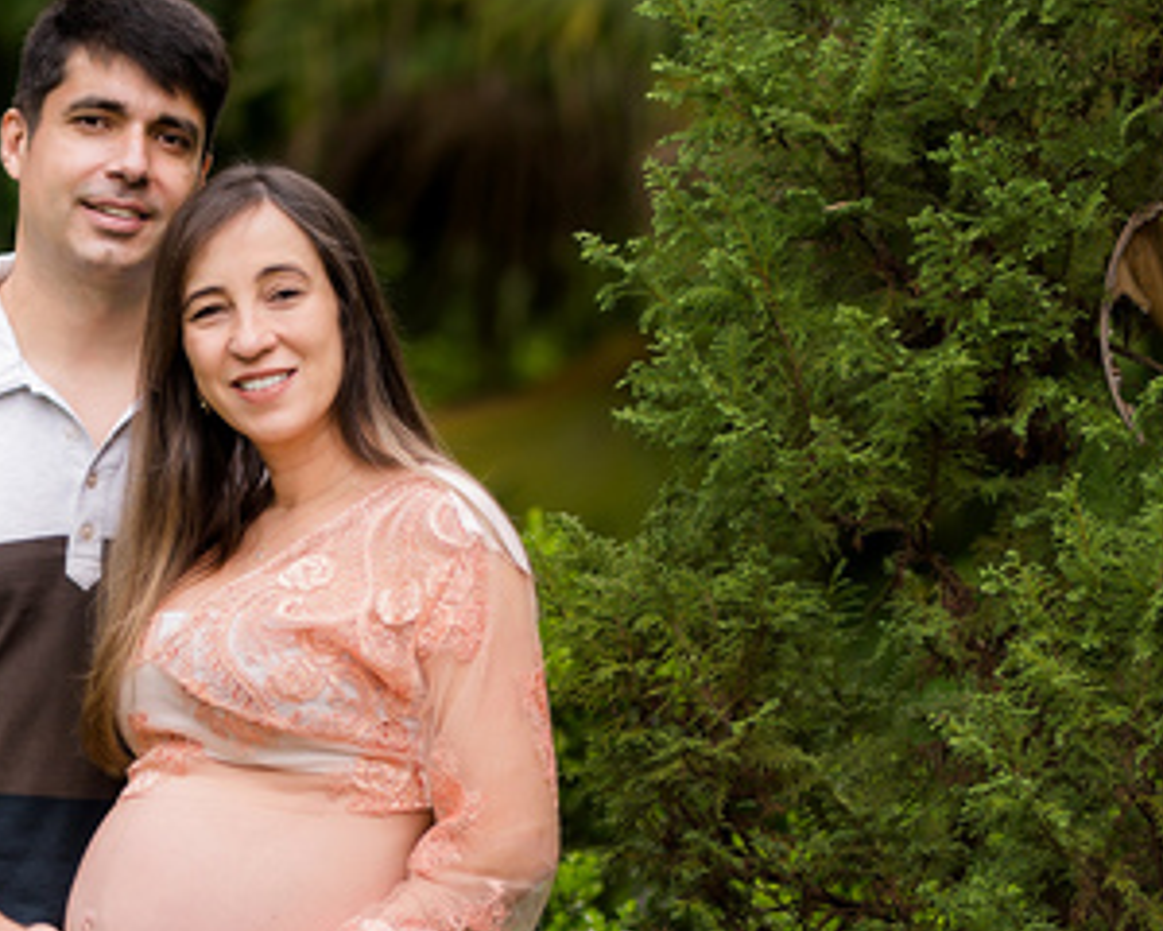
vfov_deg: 4.8
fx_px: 10980
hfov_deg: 6.0
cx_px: 66
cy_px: 855
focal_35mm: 319
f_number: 1.8
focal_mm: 85
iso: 100
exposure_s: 1/640
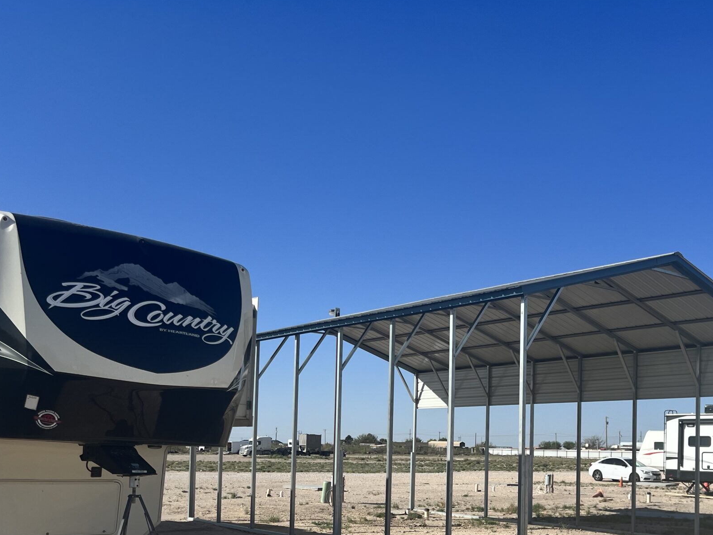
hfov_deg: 43.8
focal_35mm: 42
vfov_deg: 33.4
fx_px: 865
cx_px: 506
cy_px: 426
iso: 50
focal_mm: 5.7
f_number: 1.5
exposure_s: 1/6579
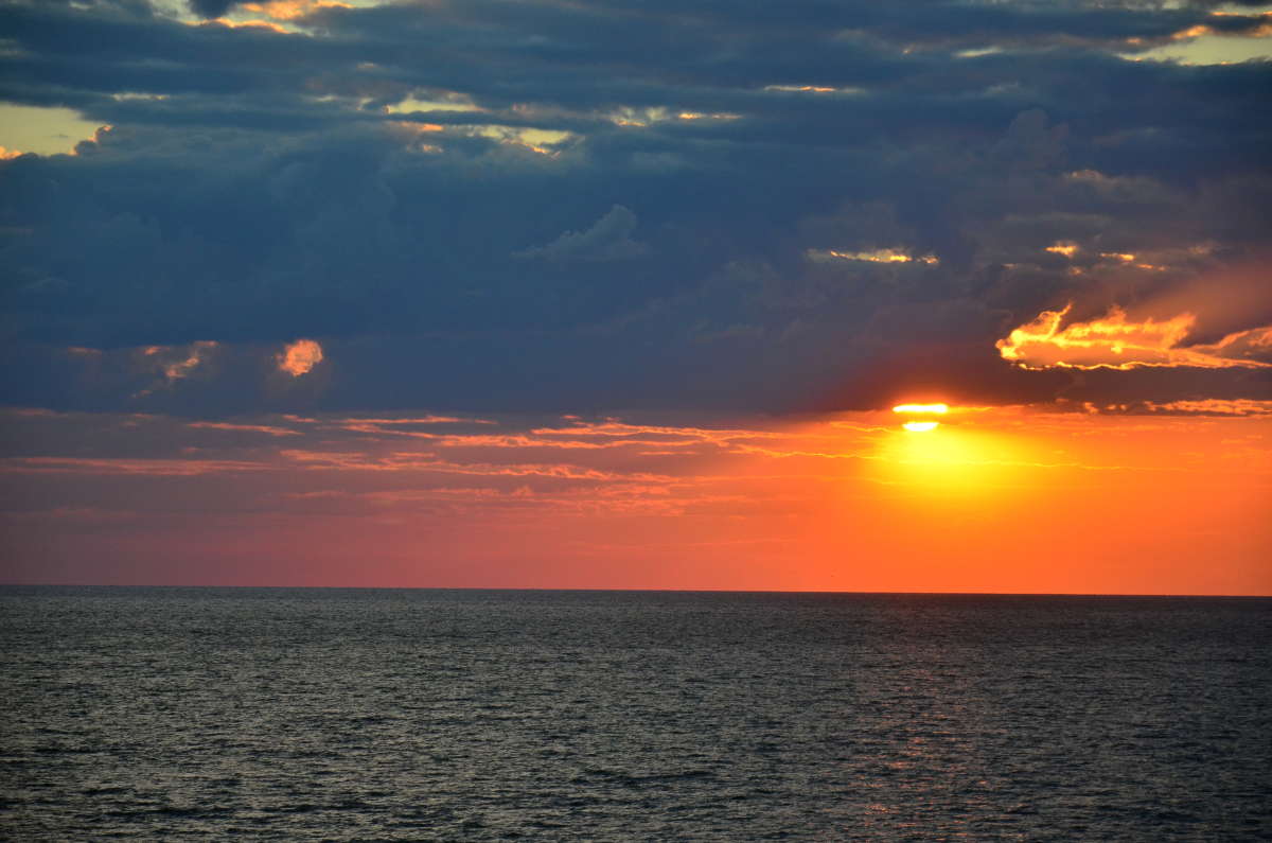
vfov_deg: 8.7
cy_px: 422
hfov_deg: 13.1
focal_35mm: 158
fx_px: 5554
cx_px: 636
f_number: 5.6
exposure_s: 1/800
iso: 400
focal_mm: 105
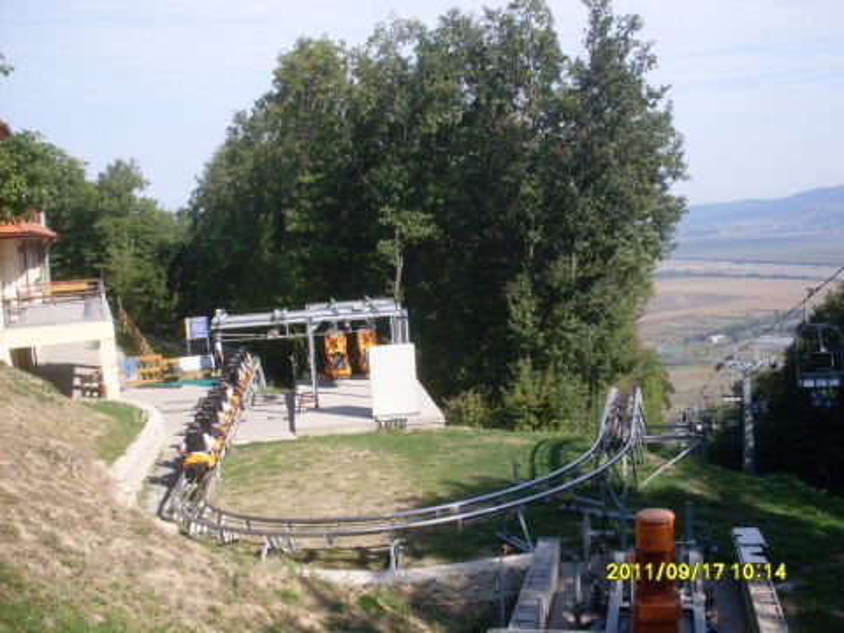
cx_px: 422
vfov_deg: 37.7
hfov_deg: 49.0
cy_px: 316
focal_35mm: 38
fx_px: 927
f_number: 8.4
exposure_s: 1/125
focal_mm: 6.3
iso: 80
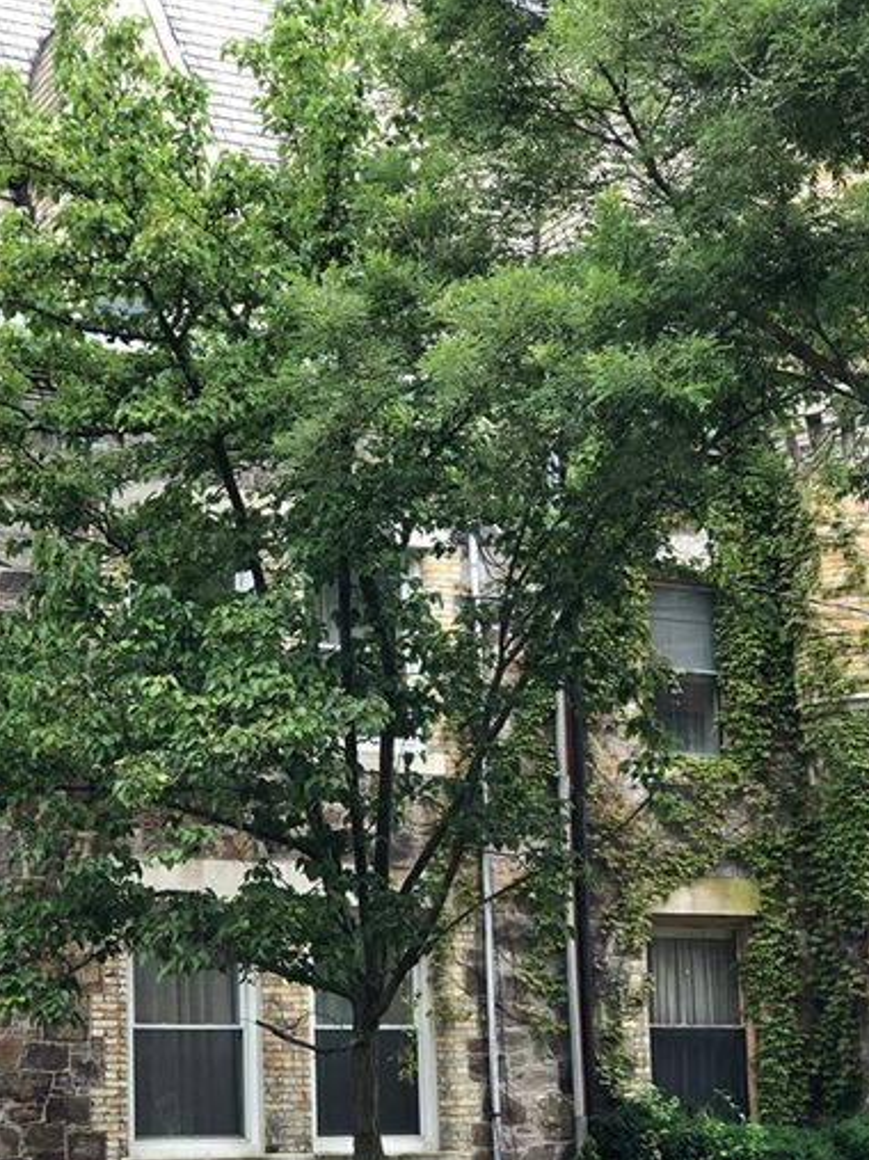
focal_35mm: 75
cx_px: 313
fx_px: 2511
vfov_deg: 25.9
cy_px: 742
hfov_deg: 19.6
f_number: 2.8
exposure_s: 1/120
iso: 64
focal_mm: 6.6
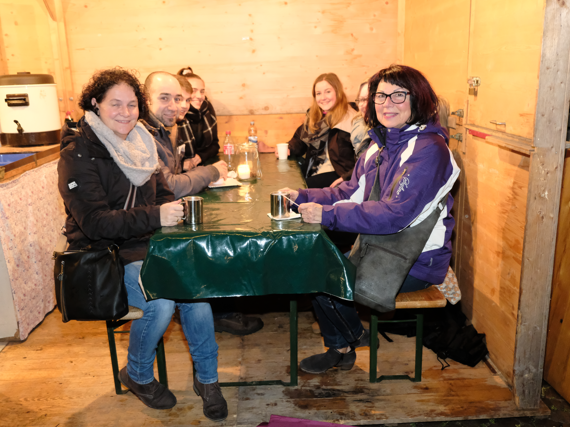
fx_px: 527
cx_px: 279
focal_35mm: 32
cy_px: 213
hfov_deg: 56.8
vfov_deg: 44.2
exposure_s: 1/52
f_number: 2.8
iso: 6400
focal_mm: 19.6
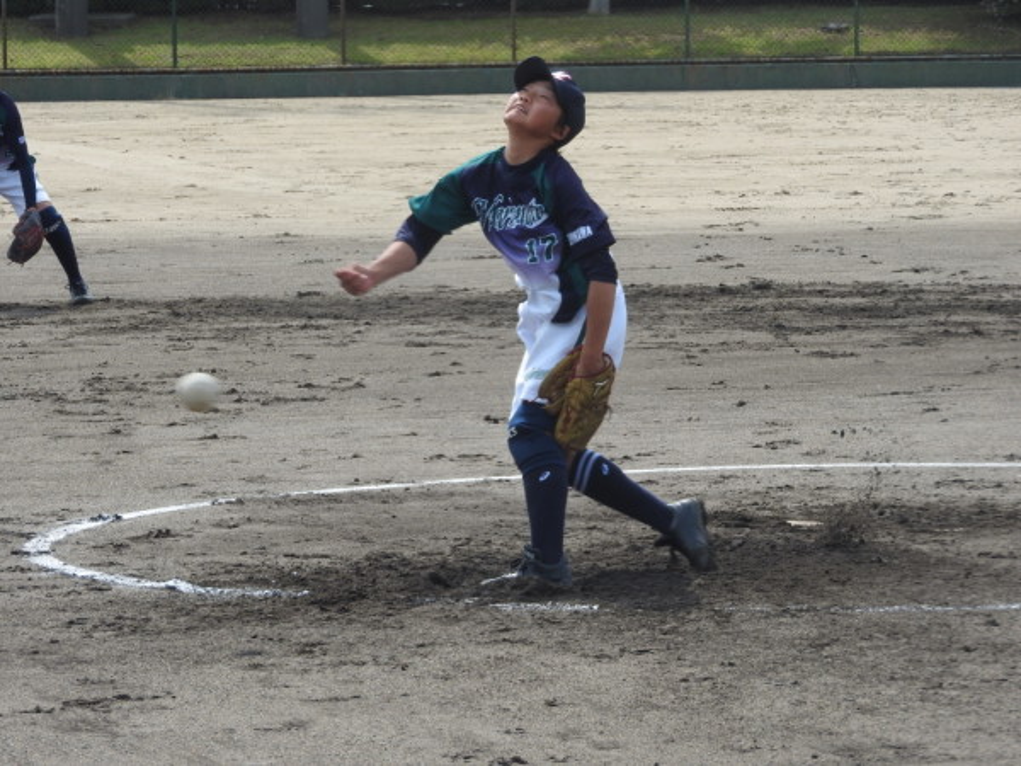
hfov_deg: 9.0
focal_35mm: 220
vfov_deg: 6.8
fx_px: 6489
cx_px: 510
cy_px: 383
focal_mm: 39.4
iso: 100
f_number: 5.3
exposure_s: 1/400
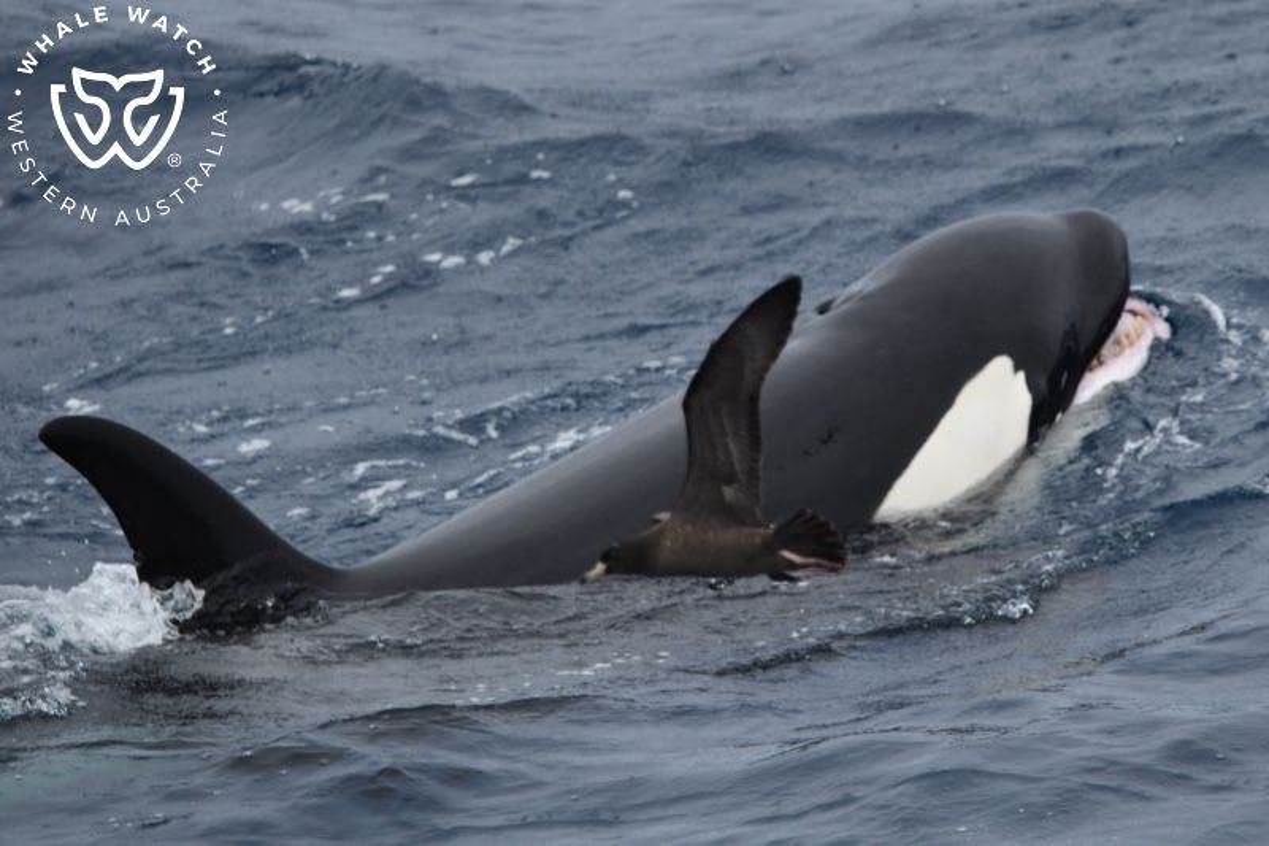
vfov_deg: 3.3
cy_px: 423
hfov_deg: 4.9
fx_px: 14801
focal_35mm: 420
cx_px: 634
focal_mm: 420
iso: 1250
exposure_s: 1/8000
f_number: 6
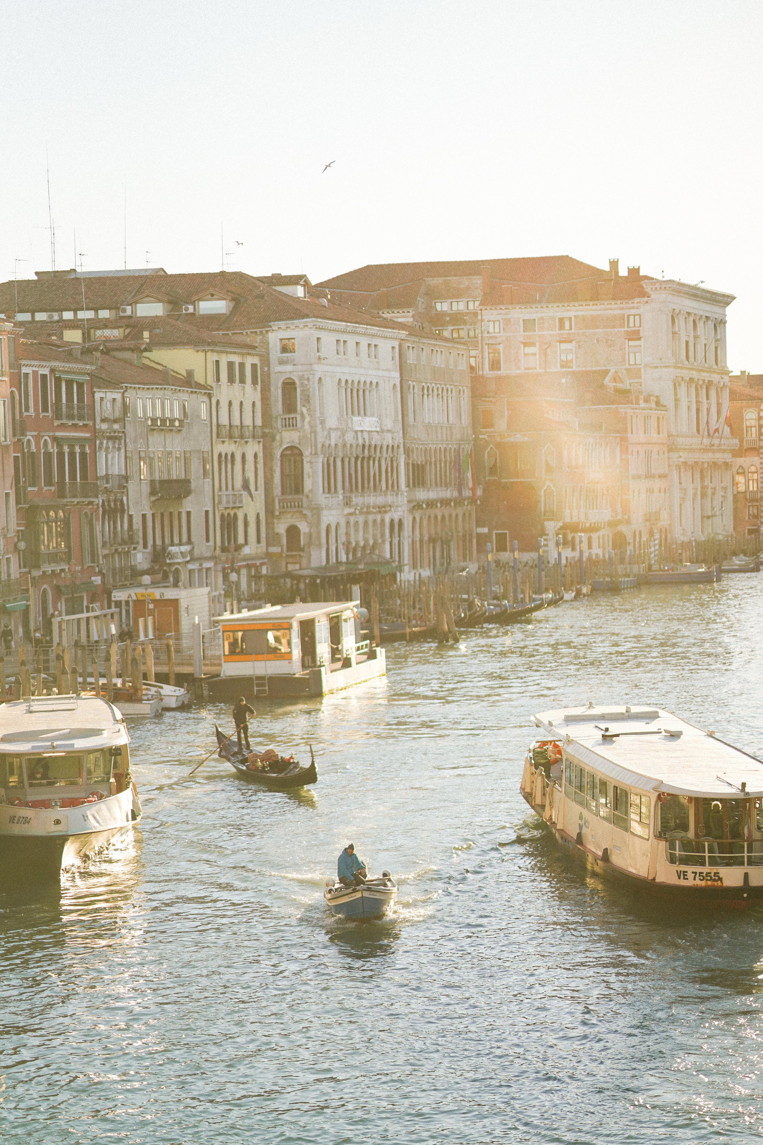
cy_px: 572
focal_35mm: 85
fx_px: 2702
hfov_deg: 16.1
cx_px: 382
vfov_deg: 23.9
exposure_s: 1/6400
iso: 100
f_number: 1.4
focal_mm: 85
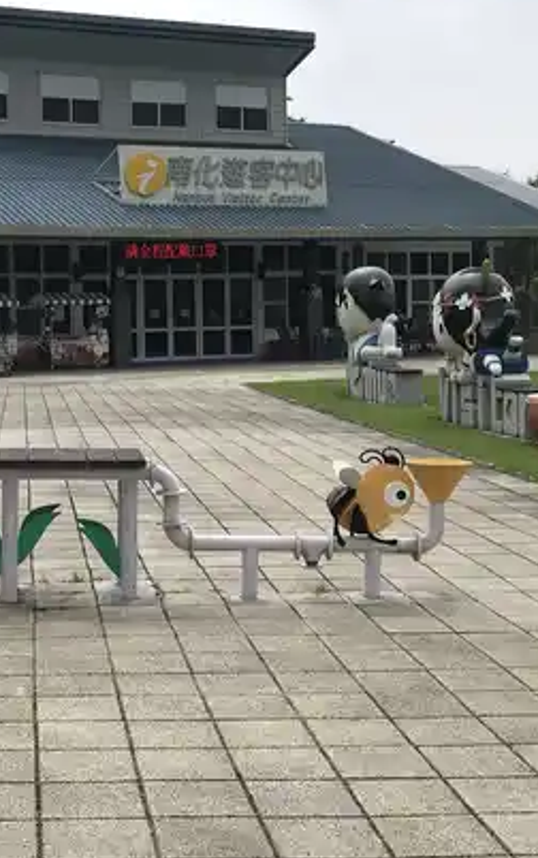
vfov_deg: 34.5
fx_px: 1381
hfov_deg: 21.7
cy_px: 403
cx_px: 102
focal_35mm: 59
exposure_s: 1/2907
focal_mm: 3.99
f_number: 1.8
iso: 20
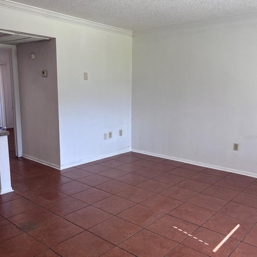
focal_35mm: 32
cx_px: 130
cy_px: 137
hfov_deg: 51.1
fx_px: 269
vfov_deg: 51.1
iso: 80
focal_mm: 5.96
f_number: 1.6
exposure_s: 1/121
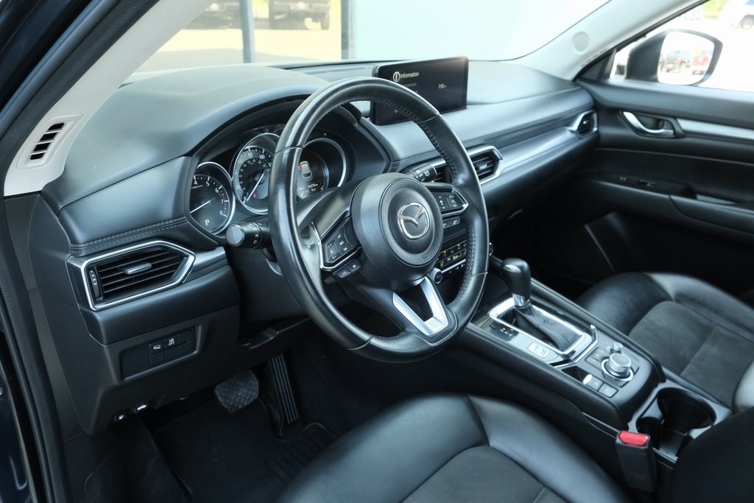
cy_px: 252
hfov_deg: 67.4
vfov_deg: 47.9
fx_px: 566
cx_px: 377
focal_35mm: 27
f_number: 5
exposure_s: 1/160
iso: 2500
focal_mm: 18
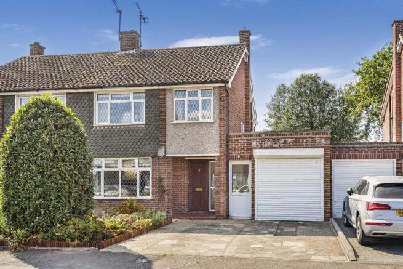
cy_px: 134
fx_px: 336
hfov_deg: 61.9
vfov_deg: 43.6
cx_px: 202
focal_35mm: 30
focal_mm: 30
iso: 125
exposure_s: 1/160
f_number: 10
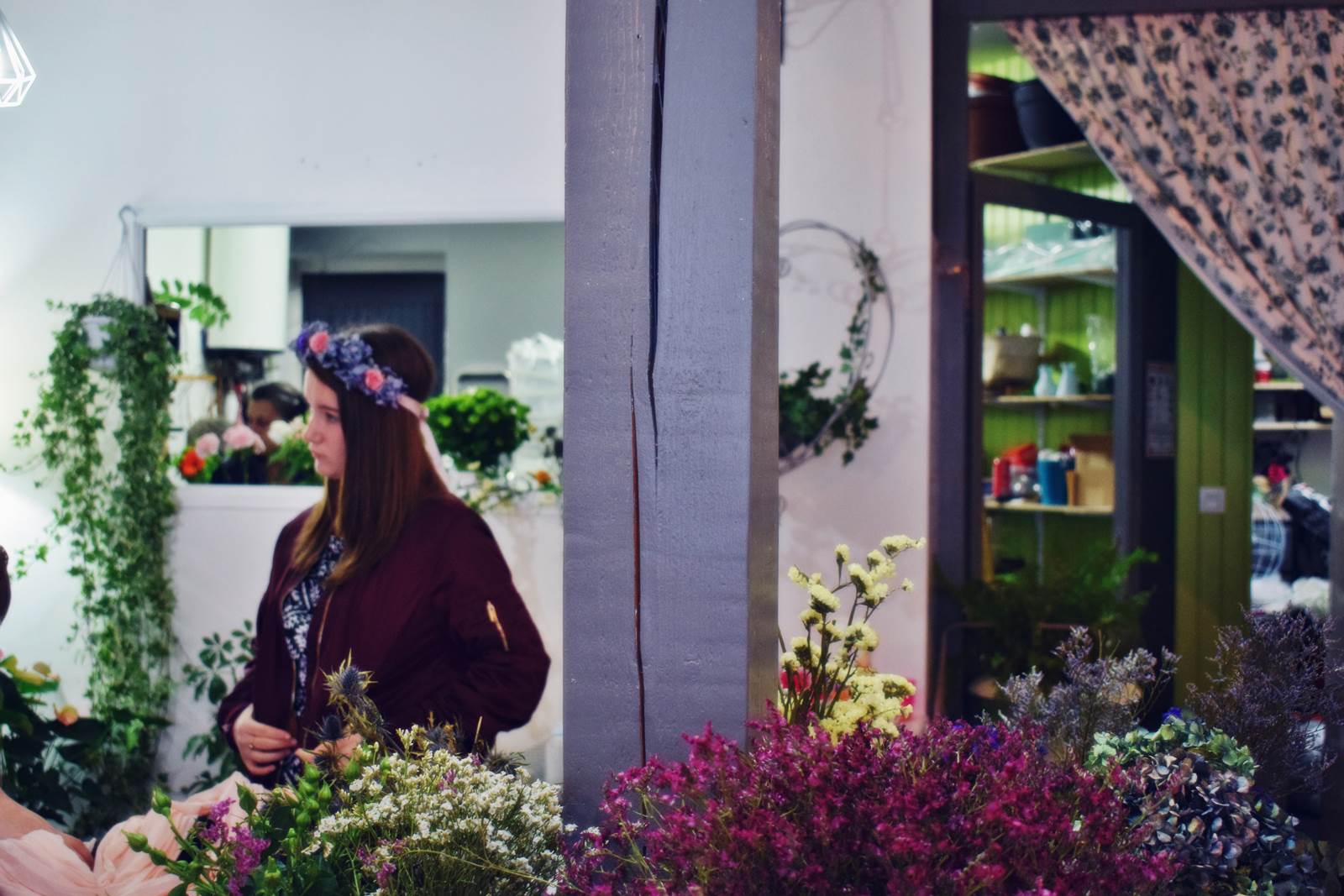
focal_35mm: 46
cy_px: 448
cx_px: 672
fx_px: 1736
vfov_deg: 28.9
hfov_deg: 42.3
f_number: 4.2
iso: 2000
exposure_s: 1/60
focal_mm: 31
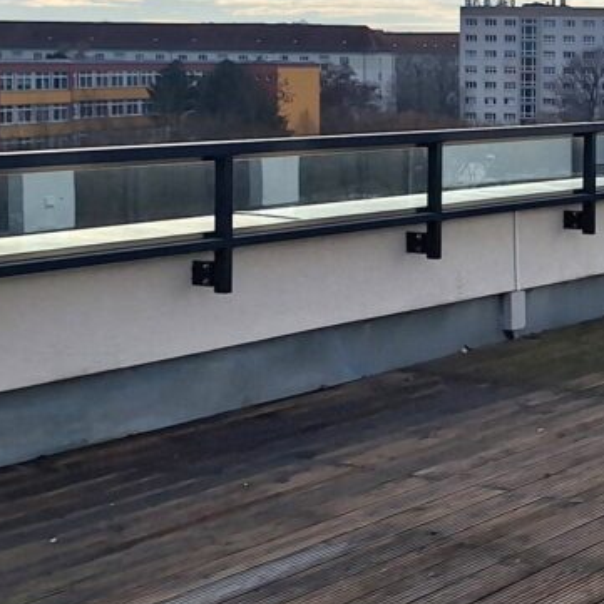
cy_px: 164
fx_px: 1599
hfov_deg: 20.2
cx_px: 696
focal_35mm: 81
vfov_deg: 21.2
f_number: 1.8
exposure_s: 1/5000
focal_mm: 5.54
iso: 40
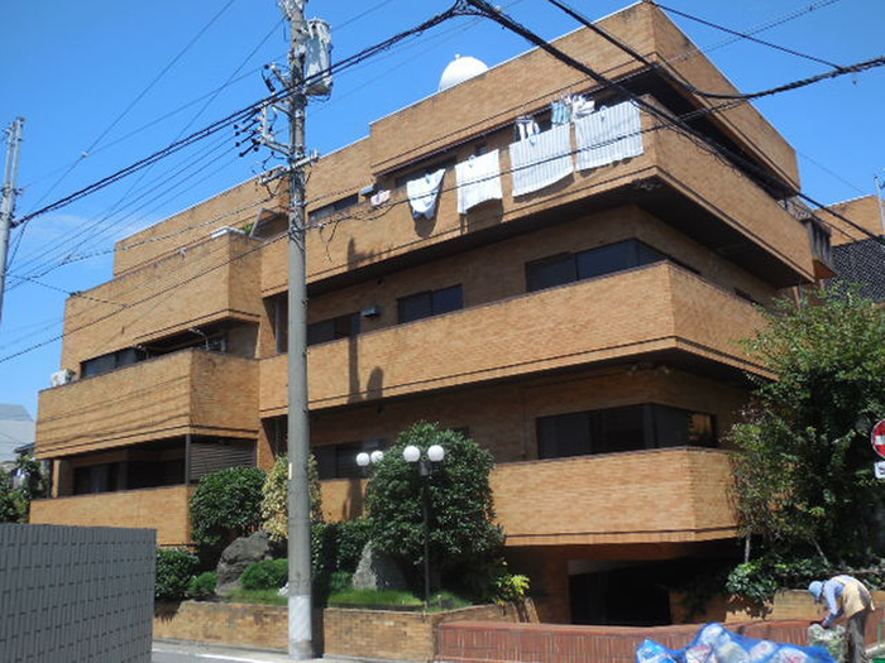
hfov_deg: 54.0
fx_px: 869
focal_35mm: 34
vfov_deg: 41.8
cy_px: 332
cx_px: 442
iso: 125
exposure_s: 1/1250
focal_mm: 6.1
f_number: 3.4
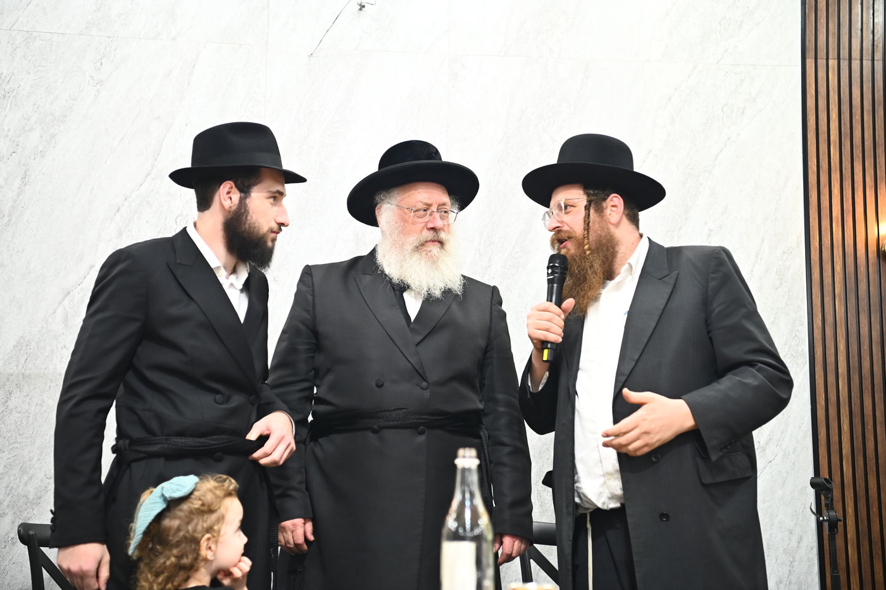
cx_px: 443
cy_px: 295
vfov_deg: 27.0
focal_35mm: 50
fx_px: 1230
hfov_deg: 39.6
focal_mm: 50
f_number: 3.5
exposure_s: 1/160
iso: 1600
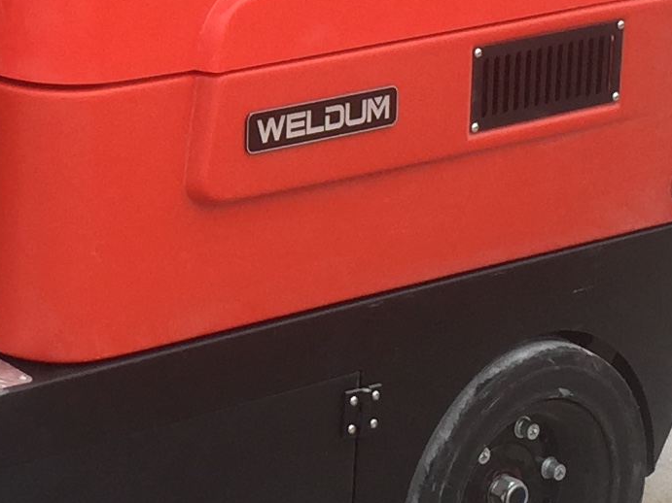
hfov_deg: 14.0
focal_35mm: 137
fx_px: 2659
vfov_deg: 10.6
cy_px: -123
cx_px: -91
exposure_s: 1/507
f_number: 2.2
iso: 32
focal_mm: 4.15
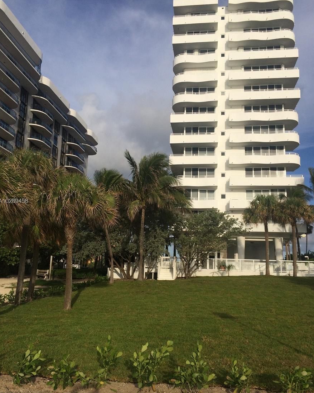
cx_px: 158
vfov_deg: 57.2
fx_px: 360
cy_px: 202
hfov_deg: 47.1
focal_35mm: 31
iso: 32
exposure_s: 1/2740
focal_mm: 4.15
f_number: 2.2
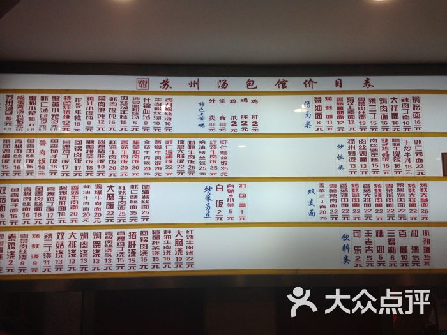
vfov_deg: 42.9
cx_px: 224
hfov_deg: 55.4
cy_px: 168
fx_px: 426
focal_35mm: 33
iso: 80
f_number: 2.4
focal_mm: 4.12
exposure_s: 1/120
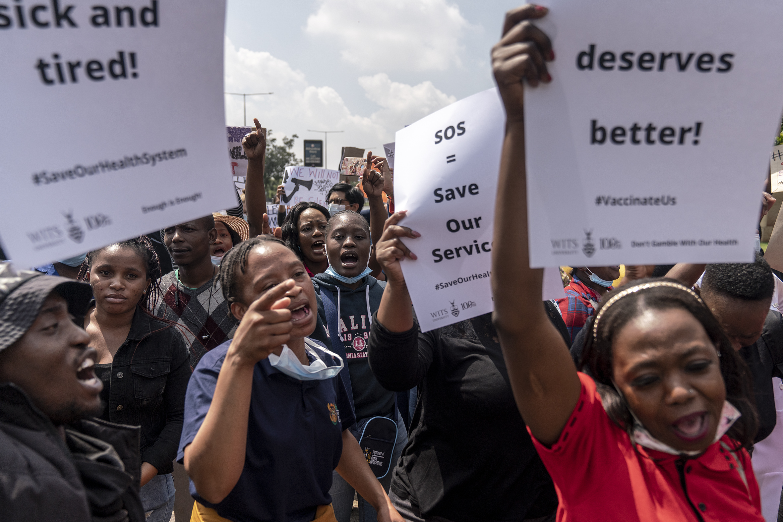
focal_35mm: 26
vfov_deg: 49.6
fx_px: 565
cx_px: 392
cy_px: 261
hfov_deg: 69.4
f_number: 3.5
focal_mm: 26
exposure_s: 1/3200
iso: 500
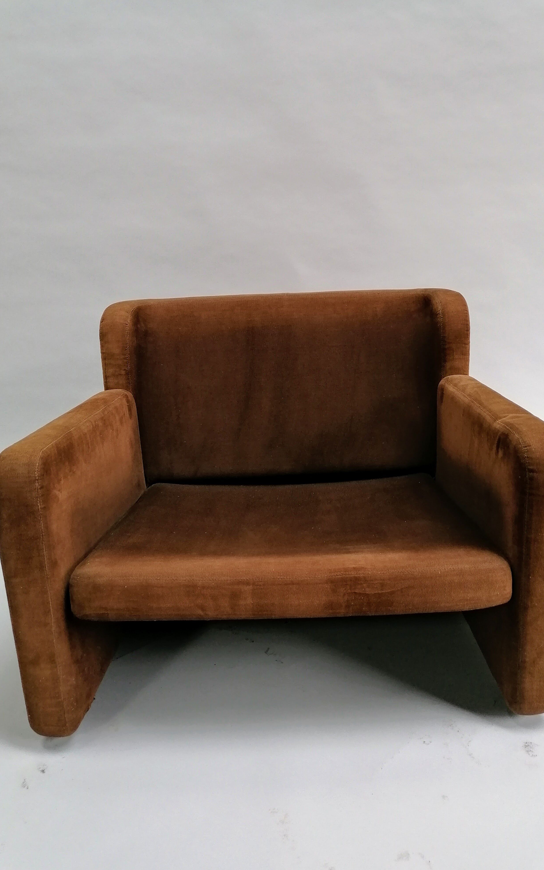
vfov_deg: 64.6
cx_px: 294
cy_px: 436
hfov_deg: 43.1
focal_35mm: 29
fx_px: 688
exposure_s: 1/100
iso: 160
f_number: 1.8
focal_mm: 4.75
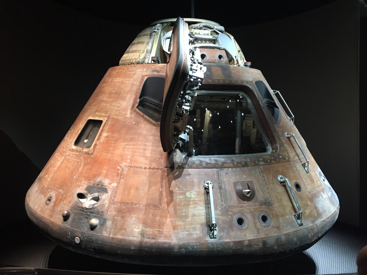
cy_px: 138
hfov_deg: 61.7
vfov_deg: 48.2
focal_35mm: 29
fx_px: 307
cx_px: 184
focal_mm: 4.15
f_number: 2.2
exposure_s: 1/15
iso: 250
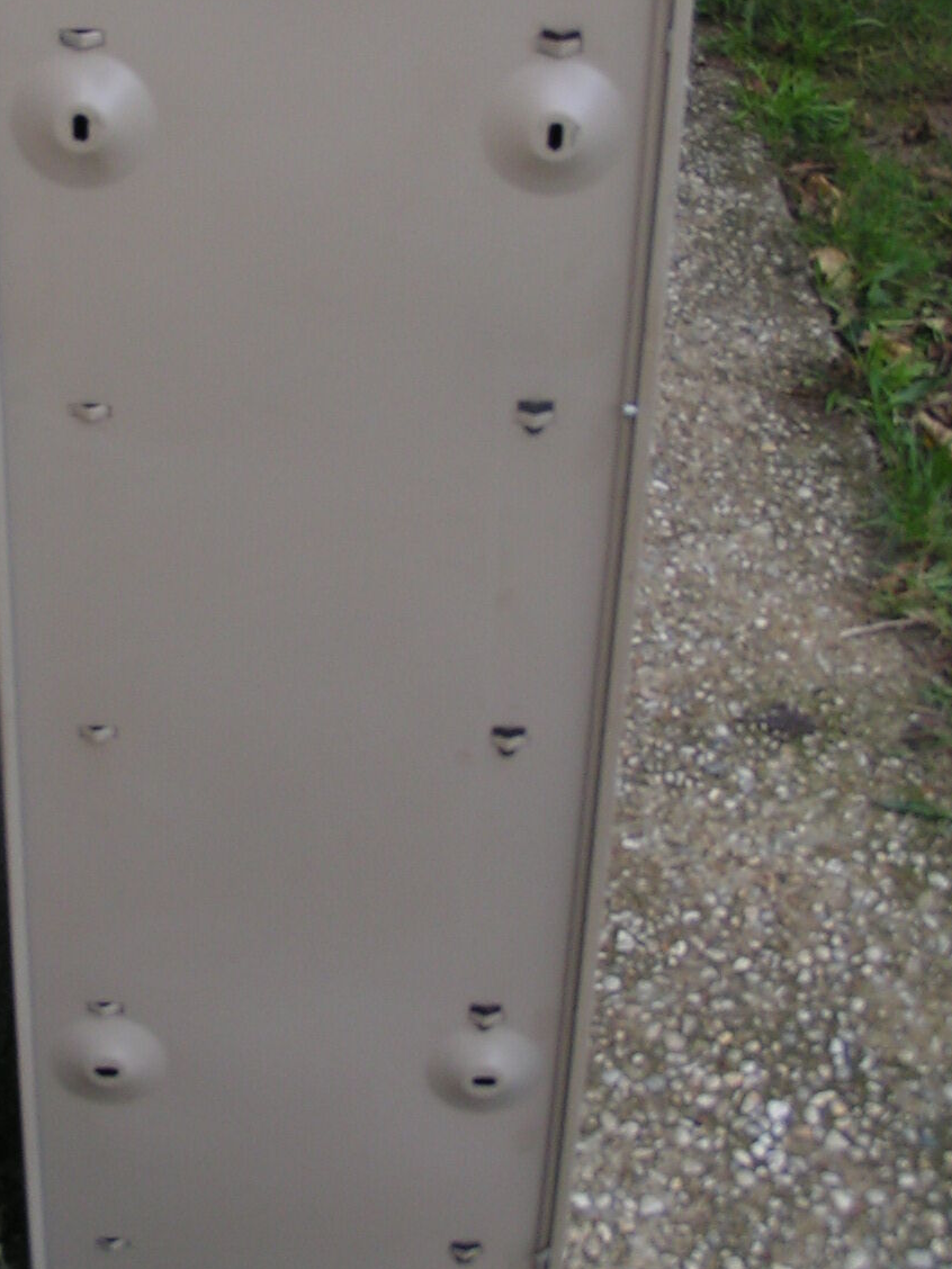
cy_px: 447
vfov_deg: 28.0
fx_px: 2530
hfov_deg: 21.0
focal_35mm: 69
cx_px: 159
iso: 50
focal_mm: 5.8
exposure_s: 1/100
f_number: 4.5
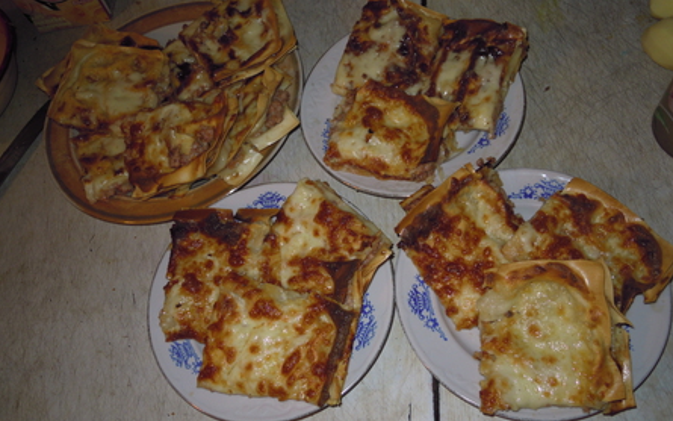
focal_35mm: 30
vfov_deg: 41.8
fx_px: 550
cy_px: 235
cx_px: 334
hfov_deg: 62.9
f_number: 2.7
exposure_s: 1/25
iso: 100
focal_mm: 5
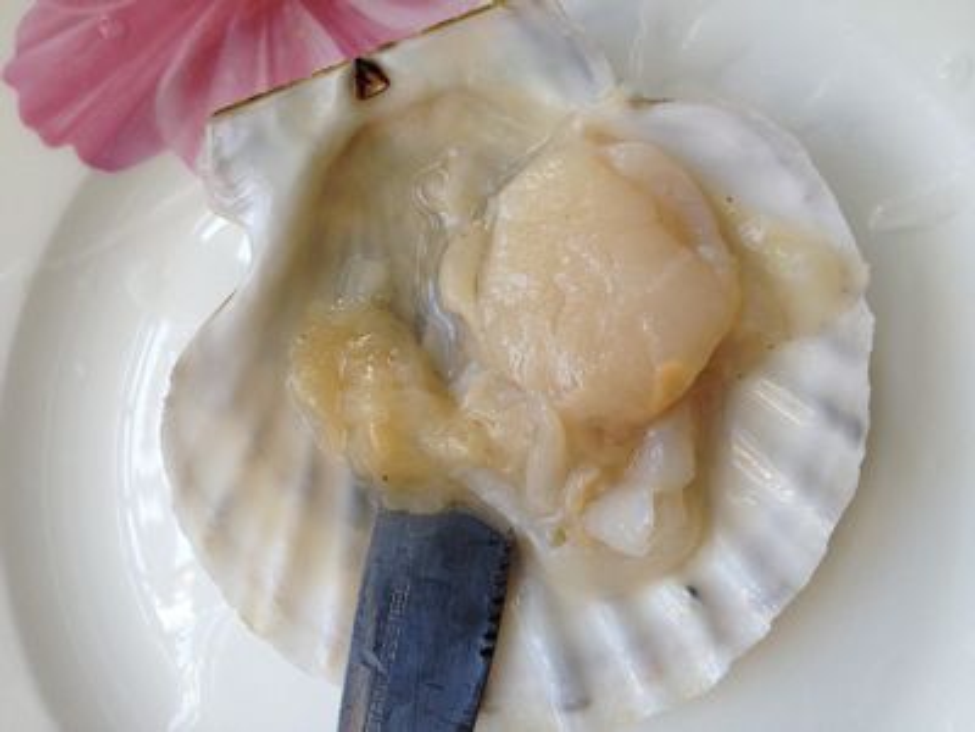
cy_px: 366
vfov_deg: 40.7
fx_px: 986
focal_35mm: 35
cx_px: 488
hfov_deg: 52.6
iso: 80
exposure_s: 1/120
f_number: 2.4
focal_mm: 4.28
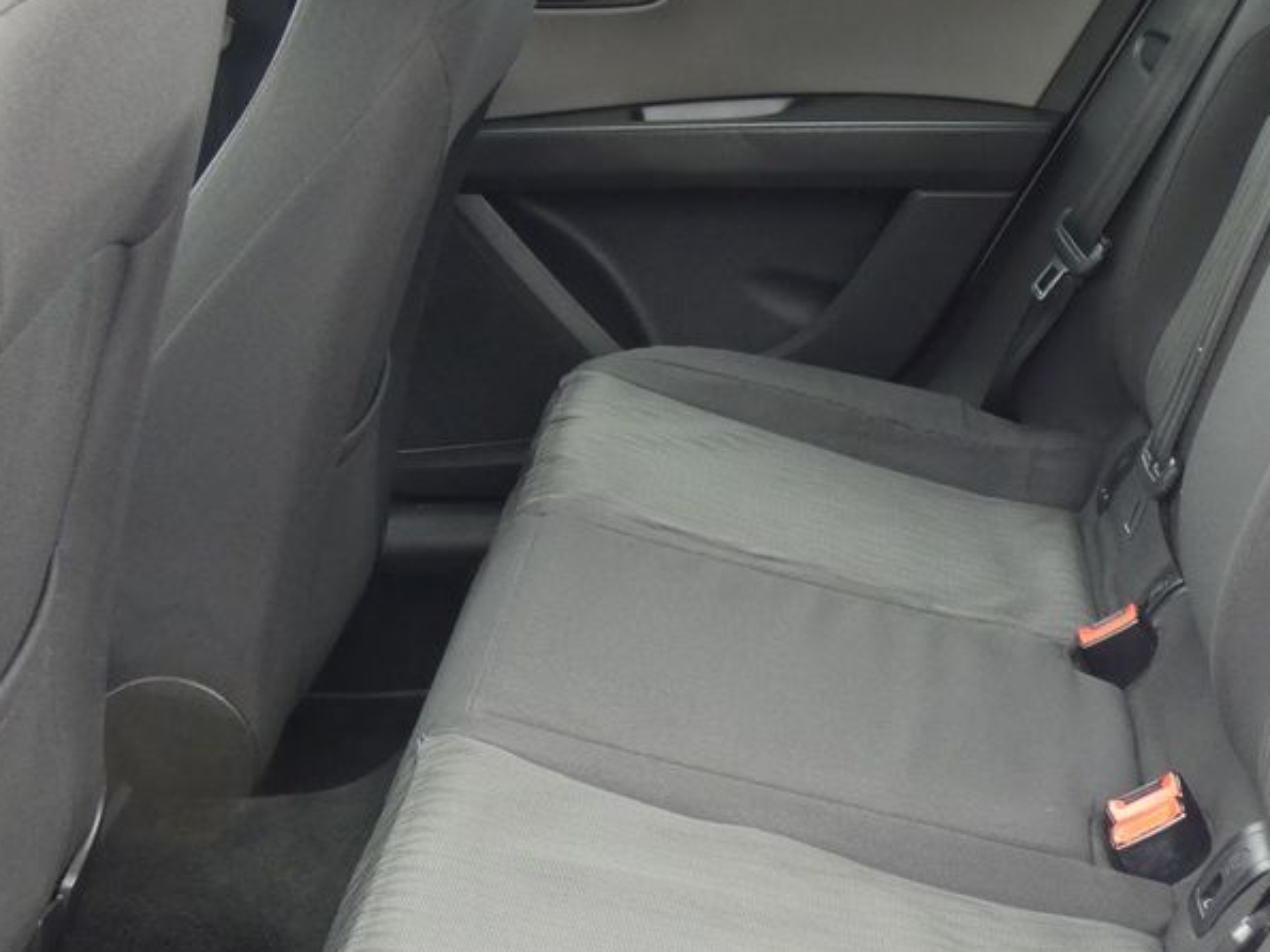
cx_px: 739
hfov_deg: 26.3
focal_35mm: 74
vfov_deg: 19.9
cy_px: 467
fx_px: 2714
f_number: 3.7
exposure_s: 1/80
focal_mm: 7.8
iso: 320
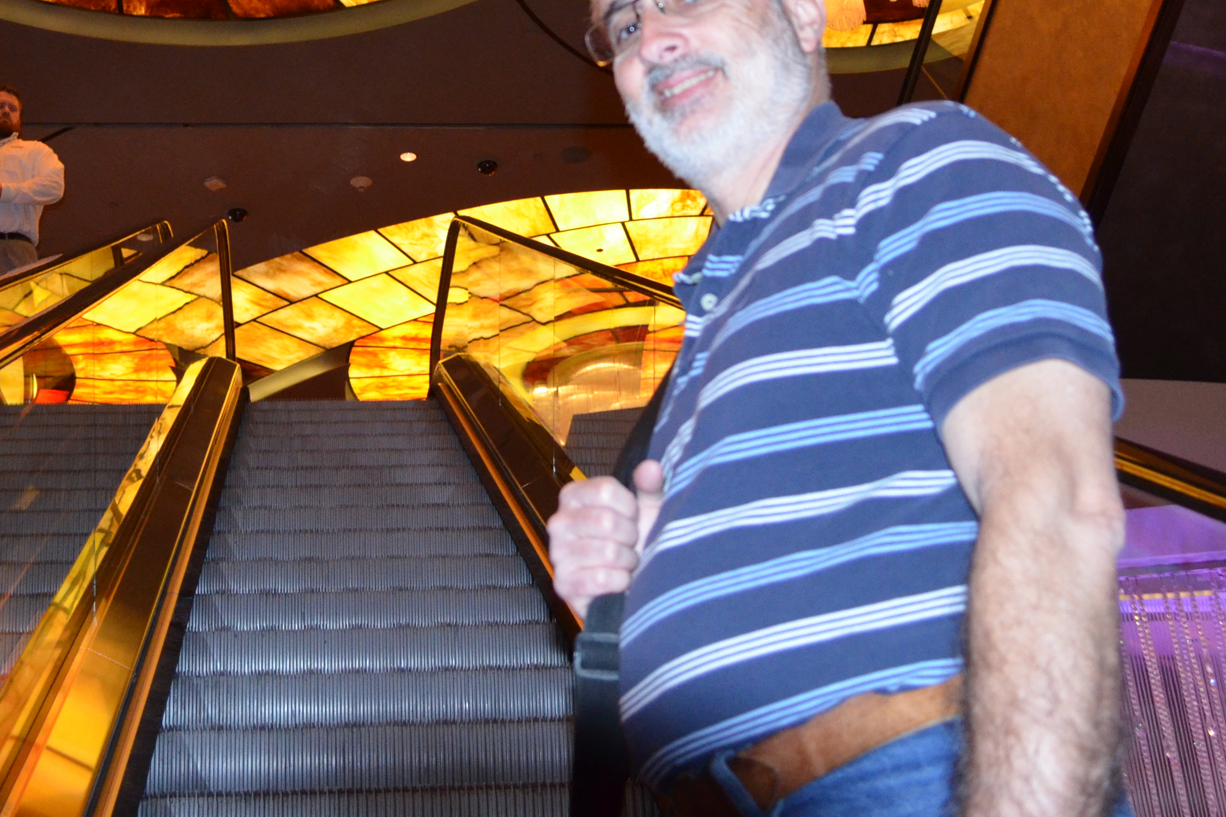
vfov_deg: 25.2
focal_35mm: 52
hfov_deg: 38.0
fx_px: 1771
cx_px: 468
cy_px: 81
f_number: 3.5
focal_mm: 18
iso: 1800
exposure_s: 1/60
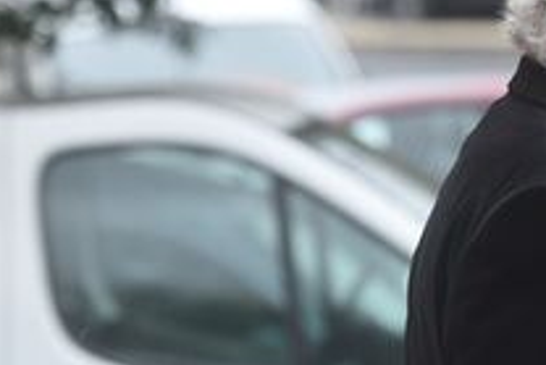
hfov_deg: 3.7
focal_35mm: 554
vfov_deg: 2.5
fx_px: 8408
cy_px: 372
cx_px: 612
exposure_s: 1/400
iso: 250
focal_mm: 145
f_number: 4.5
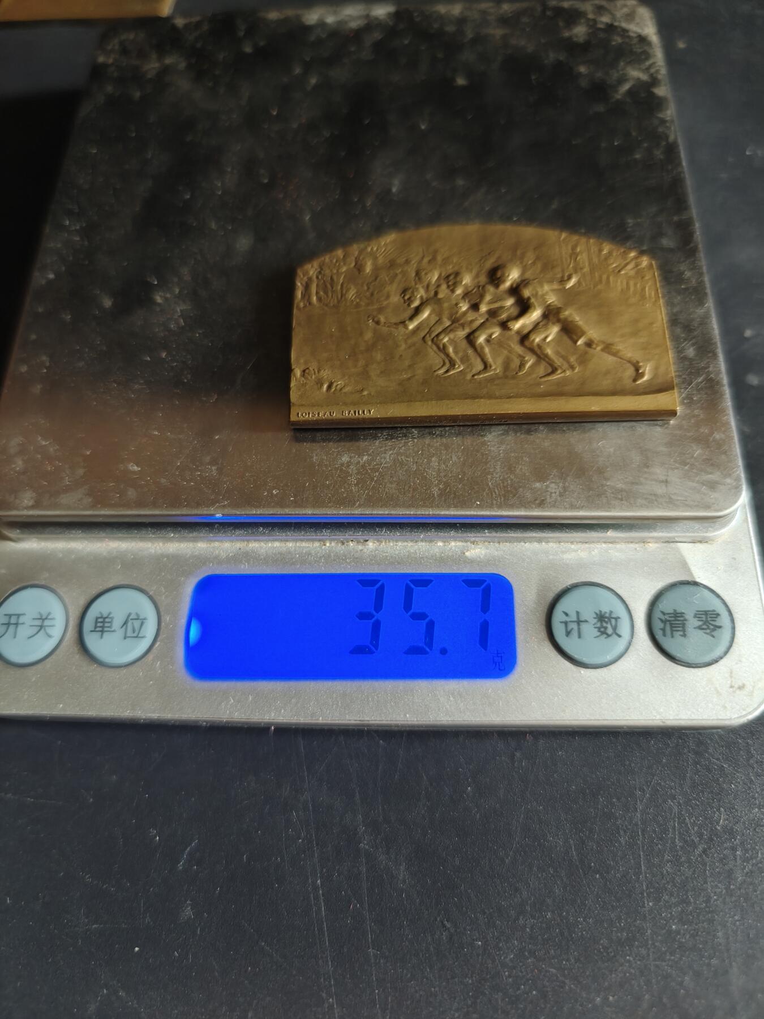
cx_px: 382
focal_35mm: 23
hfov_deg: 58.9
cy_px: 510
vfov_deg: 73.9
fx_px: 677
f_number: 1.6
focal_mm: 6.06
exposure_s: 1/91.2
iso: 800
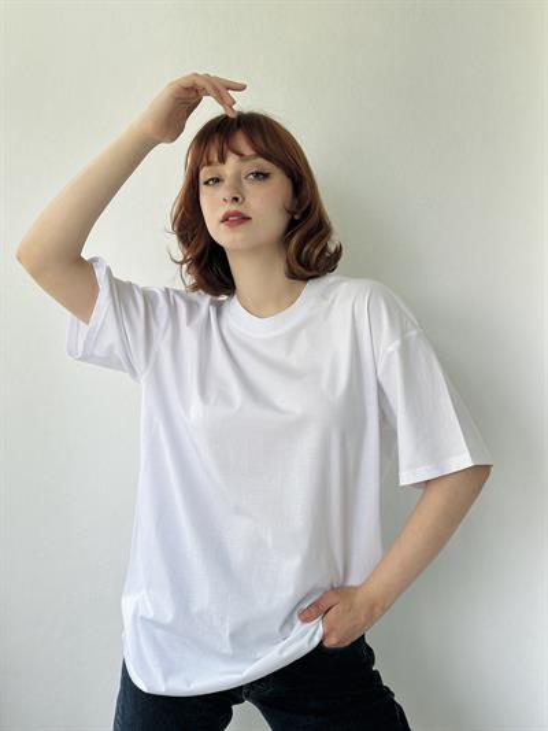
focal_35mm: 48
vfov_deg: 39.6
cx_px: 274
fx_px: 1013
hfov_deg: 30.3
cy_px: 366
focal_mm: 6.86
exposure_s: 1/426
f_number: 1.78
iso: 80
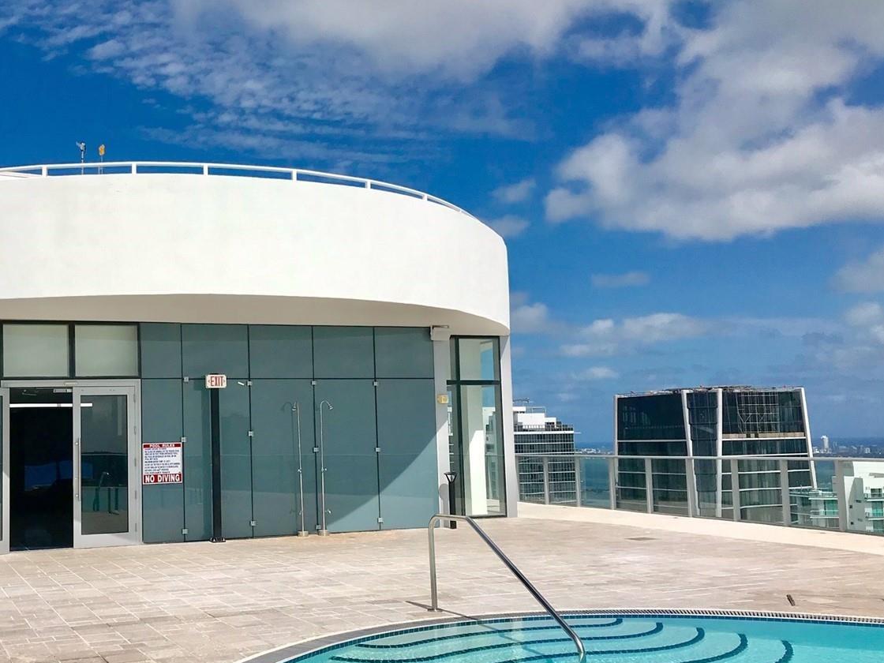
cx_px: 277
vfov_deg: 35.9
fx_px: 1021
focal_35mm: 40
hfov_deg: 45.9
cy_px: 372
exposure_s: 1/8772
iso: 20
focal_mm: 3.99
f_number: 1.8
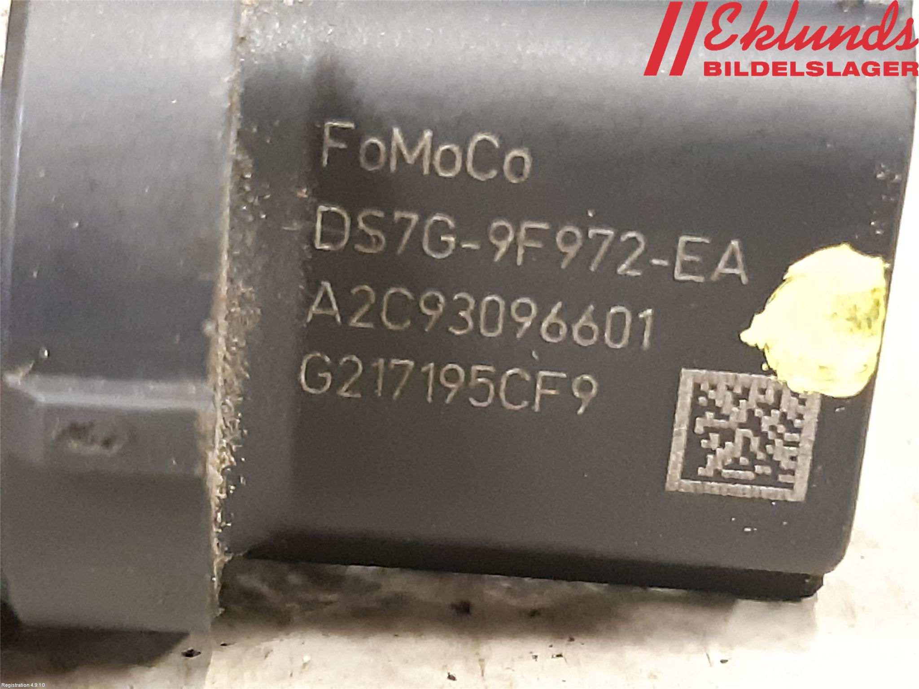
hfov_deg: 67.3
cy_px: 344
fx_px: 690
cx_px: 460
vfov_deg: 53.1
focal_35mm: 26
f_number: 1.7
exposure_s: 1/25
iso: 640
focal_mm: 3.93
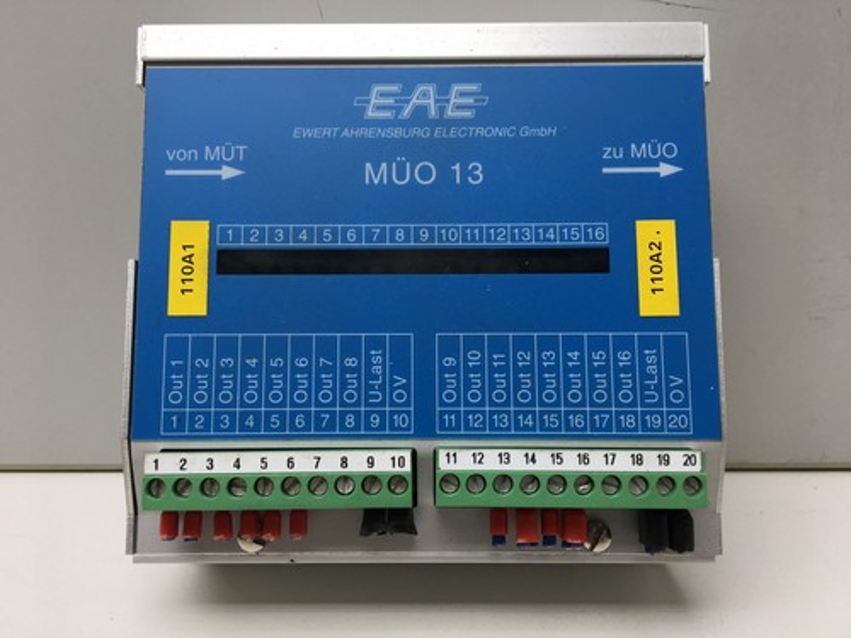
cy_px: 319
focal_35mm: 29
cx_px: 426
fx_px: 713
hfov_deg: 61.7
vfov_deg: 48.2
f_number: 2.2
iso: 40
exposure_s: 1/100
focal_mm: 4.15
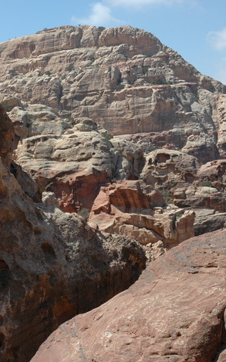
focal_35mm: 68
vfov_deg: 30.3
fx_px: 669
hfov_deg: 19.2
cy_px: 182
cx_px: 106
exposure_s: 1/320
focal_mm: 29
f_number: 9
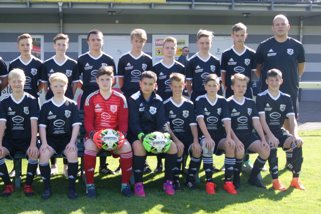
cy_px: 95
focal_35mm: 53
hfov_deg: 37.1
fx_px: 472
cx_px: 102
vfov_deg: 25.5
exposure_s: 1/80
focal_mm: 22
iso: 100
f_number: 8
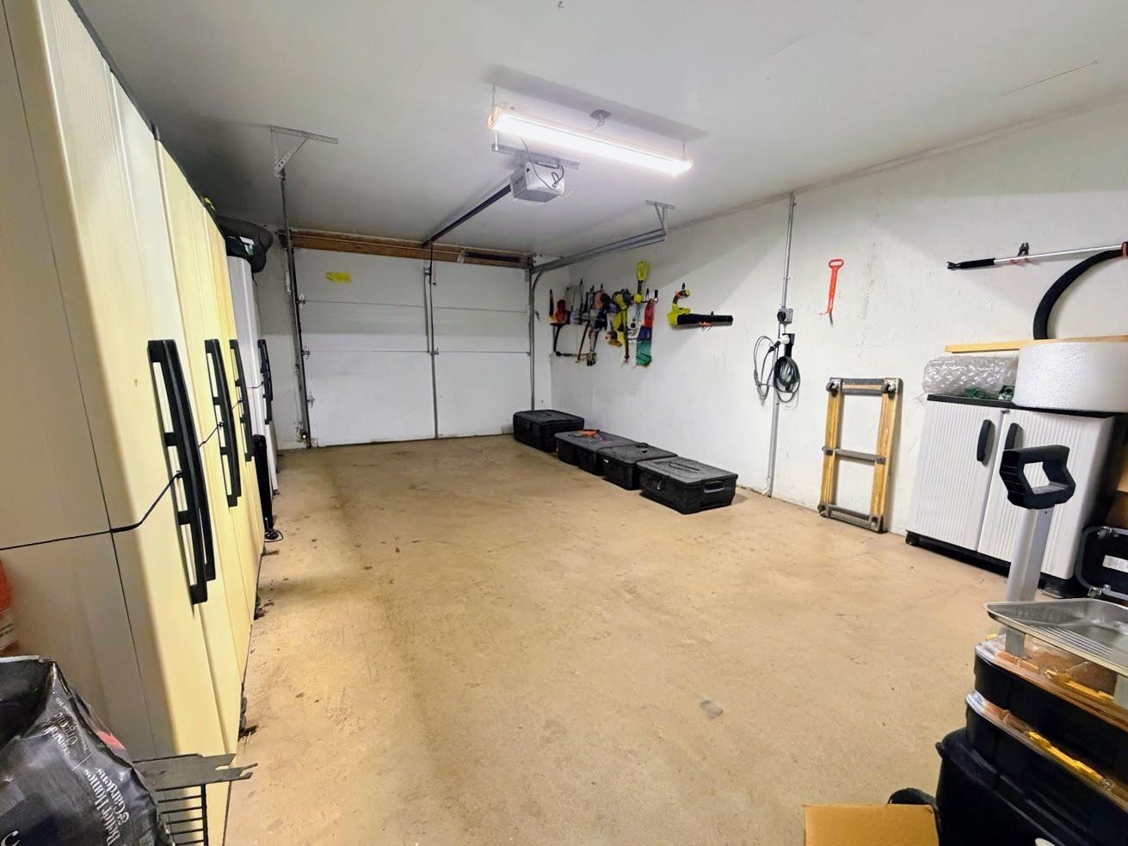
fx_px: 456
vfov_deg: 85.7
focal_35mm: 14
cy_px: 423
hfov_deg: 102.1
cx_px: 564
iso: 800
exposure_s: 1/60
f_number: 2.2
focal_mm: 2.22
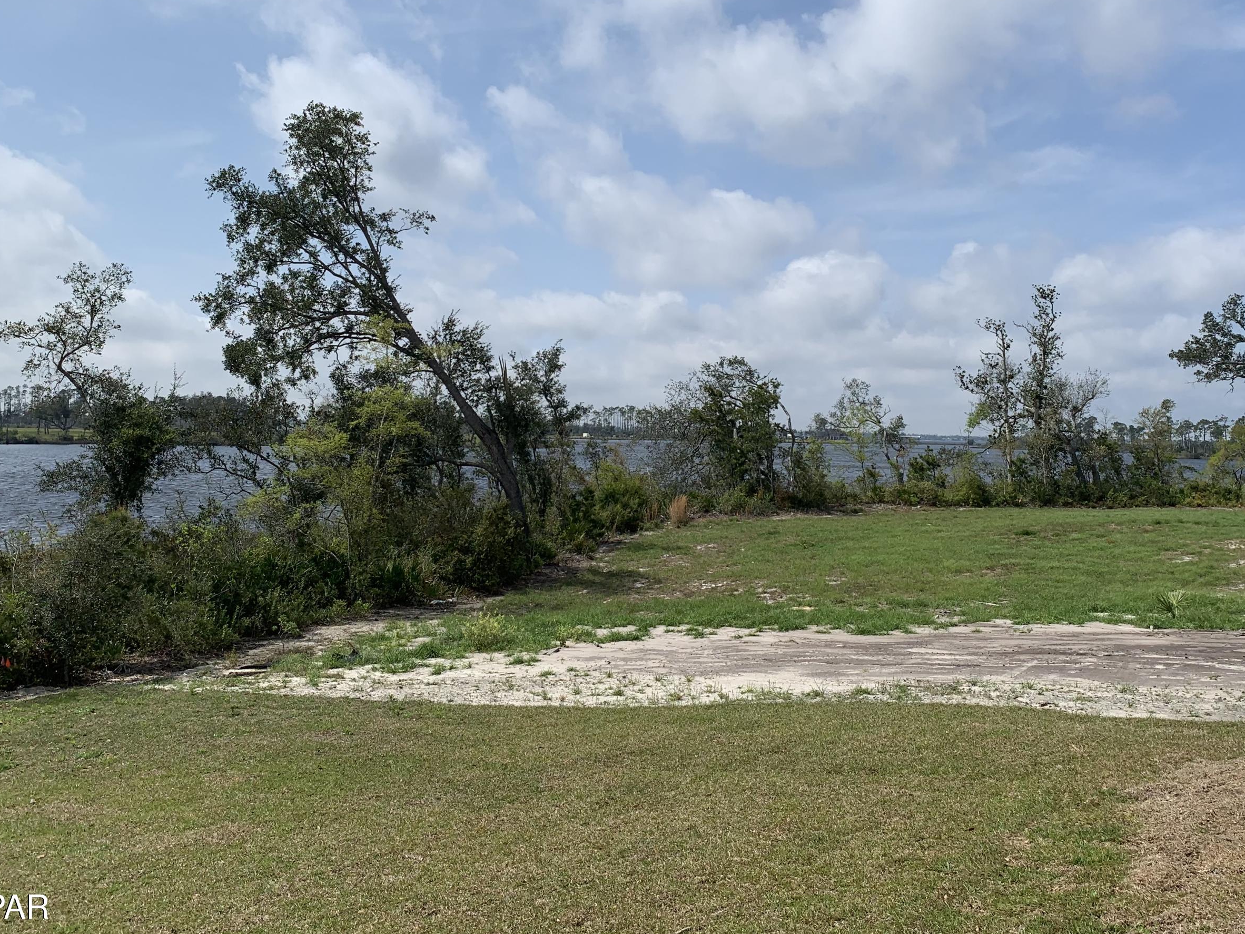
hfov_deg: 55.3
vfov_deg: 42.7
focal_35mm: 33
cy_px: 367
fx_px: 1187
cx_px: 641
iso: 25
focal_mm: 4.25
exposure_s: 1/4902
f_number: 1.8
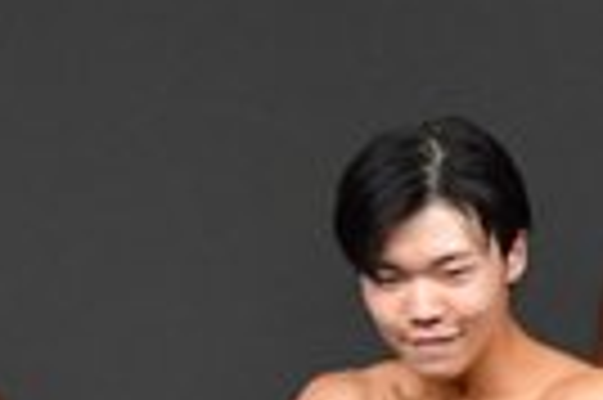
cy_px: 957
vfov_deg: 0.9
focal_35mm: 1567
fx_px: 26215
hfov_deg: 1.3
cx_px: -718
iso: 4000
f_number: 5.6
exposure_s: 1/400
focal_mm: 180
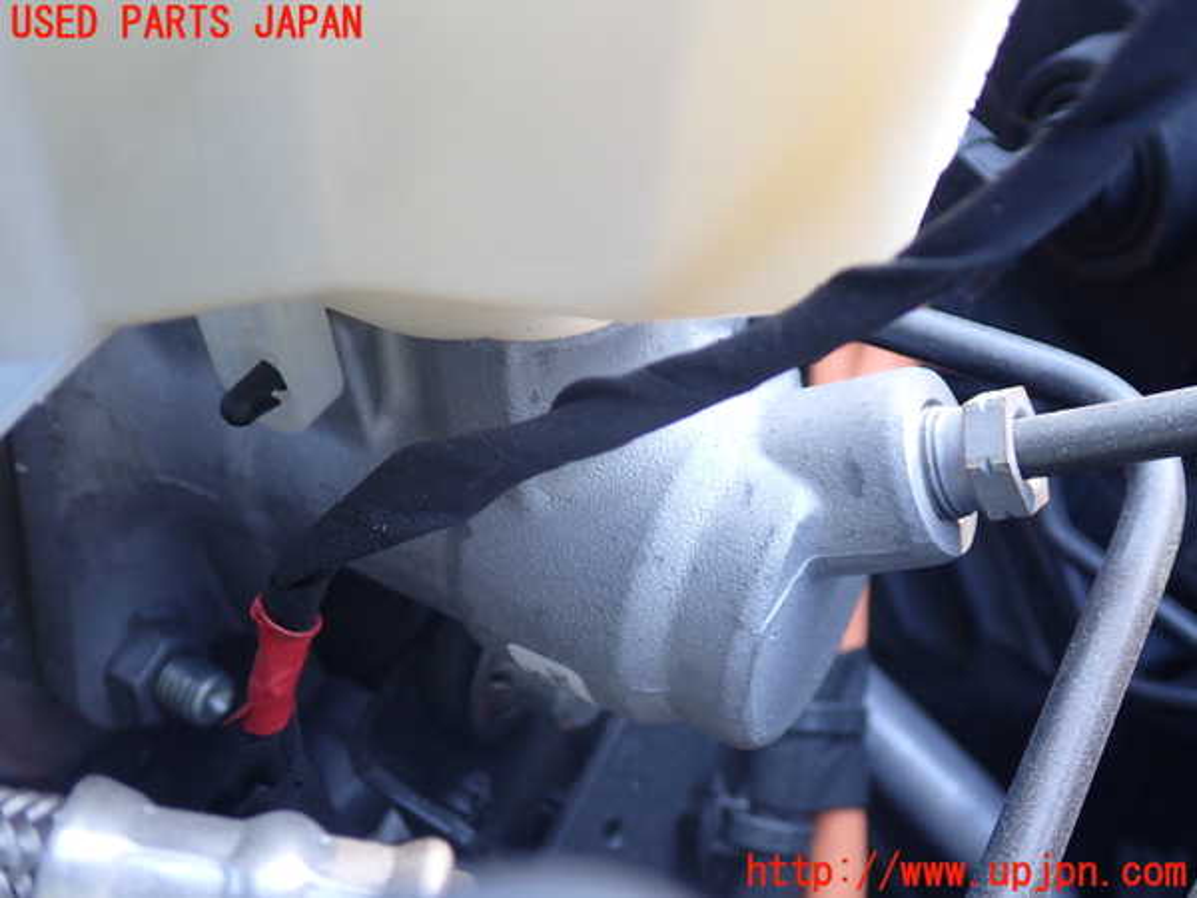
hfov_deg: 45.8
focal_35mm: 41
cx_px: 598
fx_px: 1418
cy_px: 449
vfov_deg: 35.1
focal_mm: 7.31
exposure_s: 1/60
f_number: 2.8
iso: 200
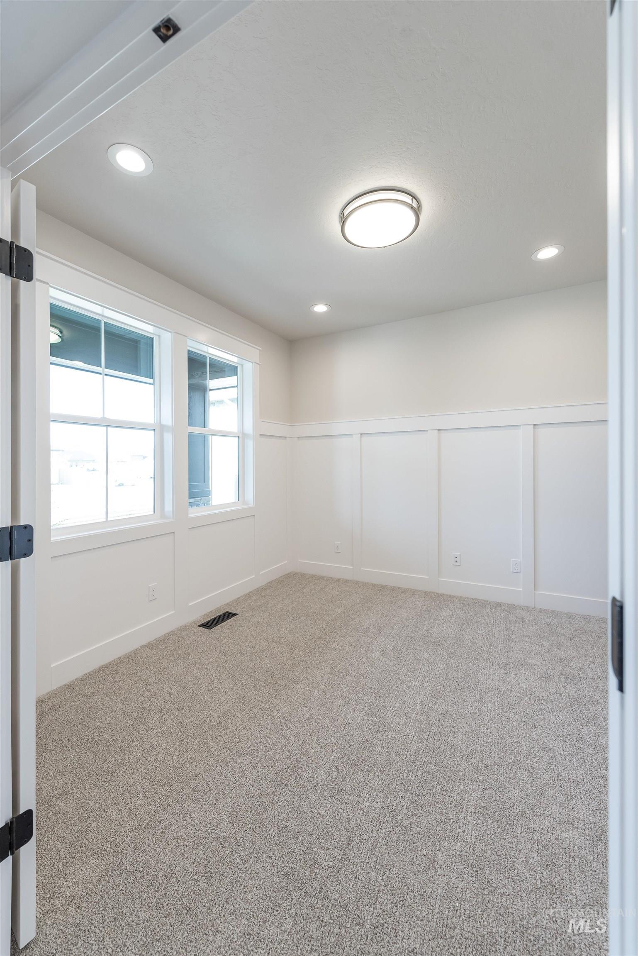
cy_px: 478
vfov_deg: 104.2
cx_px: 319
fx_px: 372
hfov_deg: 81.3
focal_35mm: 14
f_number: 4.5
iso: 800
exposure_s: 1/100
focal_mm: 14
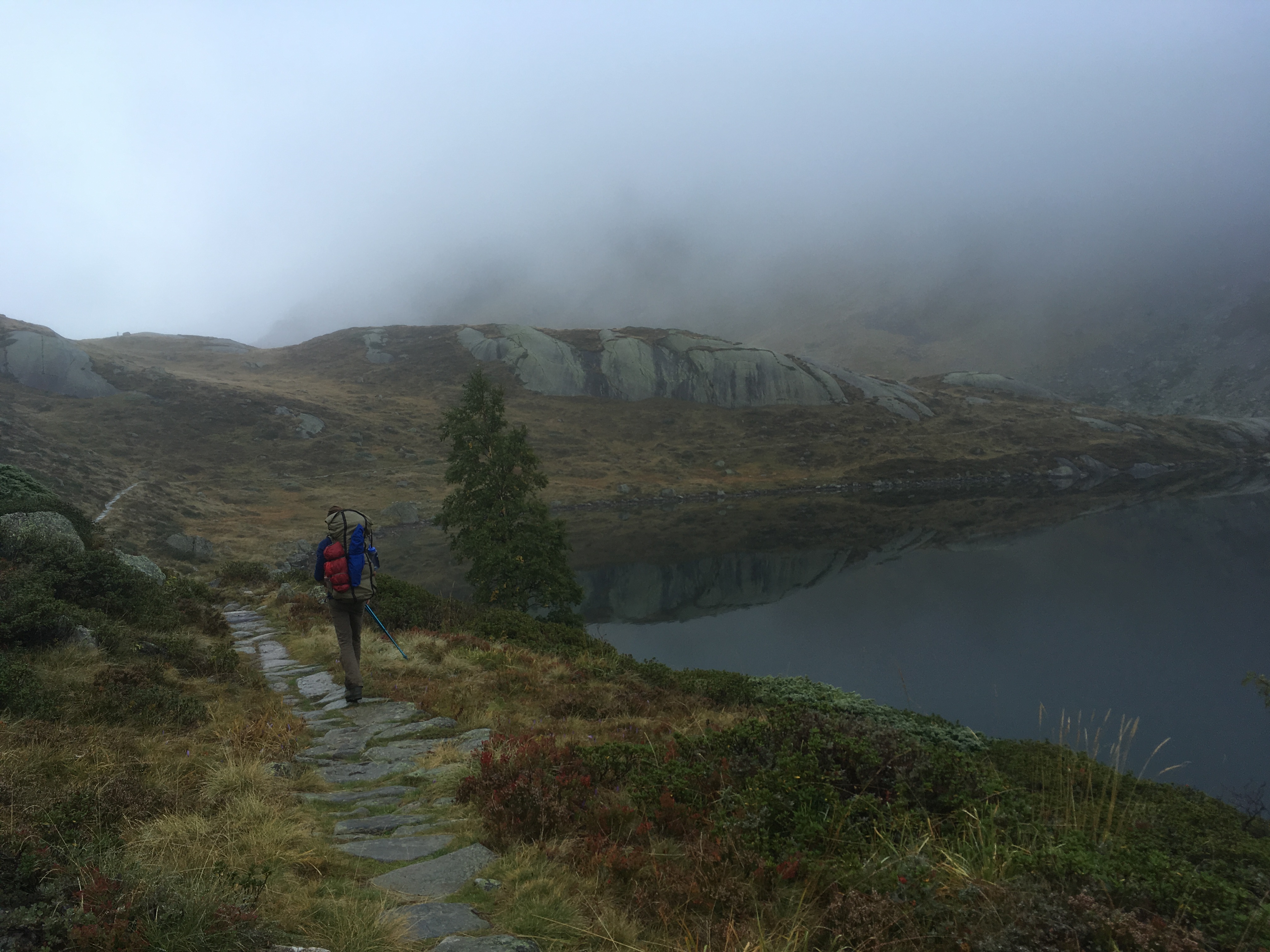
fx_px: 1064
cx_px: 635
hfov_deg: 61.7
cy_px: 476
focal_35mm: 29
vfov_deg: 48.2
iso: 25
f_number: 2.2
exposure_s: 1/565
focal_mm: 4.15
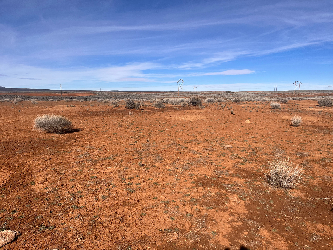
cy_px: 125
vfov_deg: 53.1
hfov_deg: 67.3
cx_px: 166
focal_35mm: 26
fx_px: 250
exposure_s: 1/5848
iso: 50
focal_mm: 5.1
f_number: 1.6
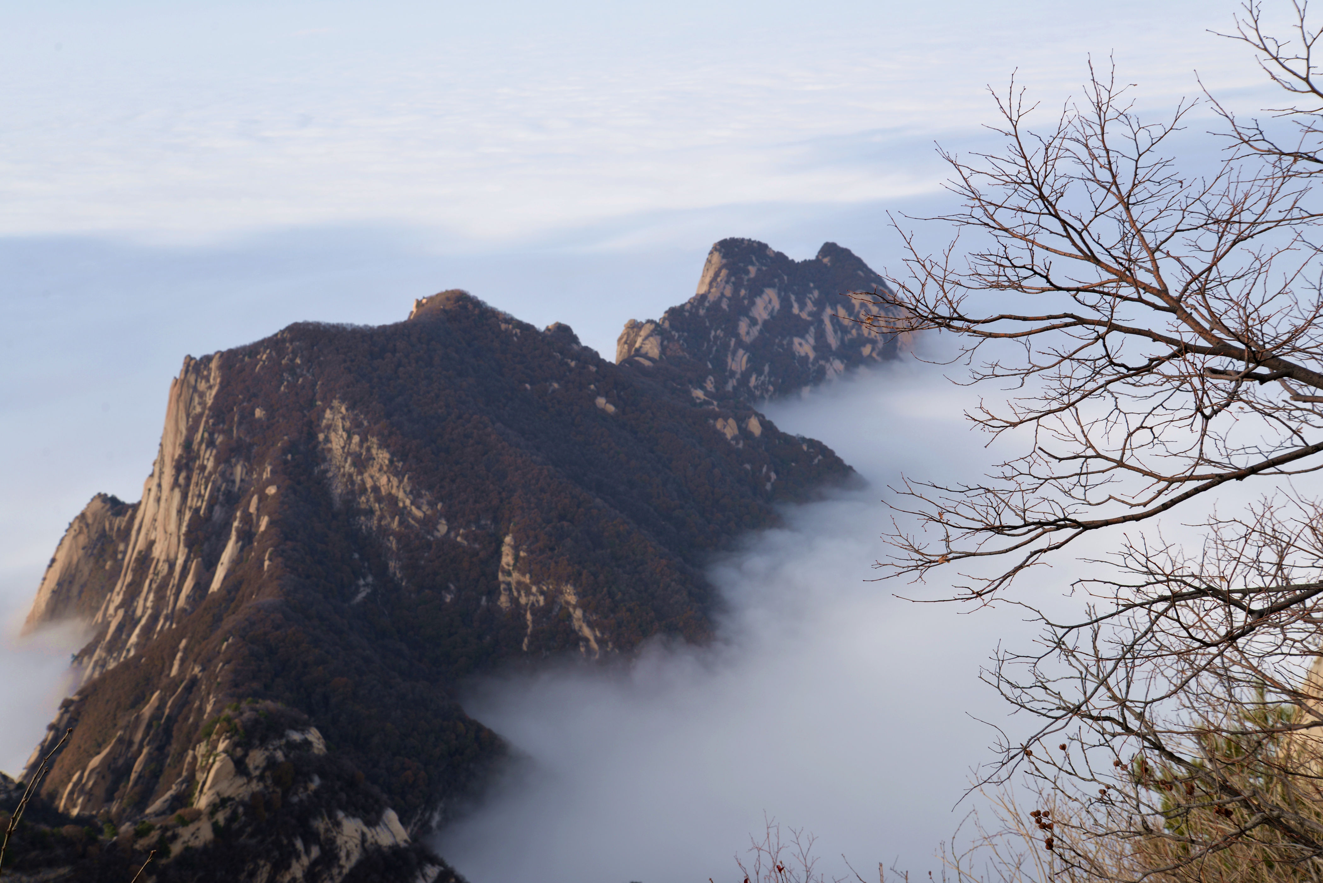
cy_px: 442
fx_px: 1544
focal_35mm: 42
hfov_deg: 46.4
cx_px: 662
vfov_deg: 31.9
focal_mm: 42
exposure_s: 1/160
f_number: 10
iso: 100
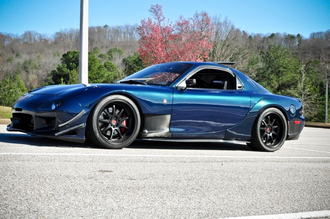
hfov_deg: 37.9
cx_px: 165
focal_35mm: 52
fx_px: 481
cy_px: 110
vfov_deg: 25.7
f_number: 6.3
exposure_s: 1/3200
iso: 1600
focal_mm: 35
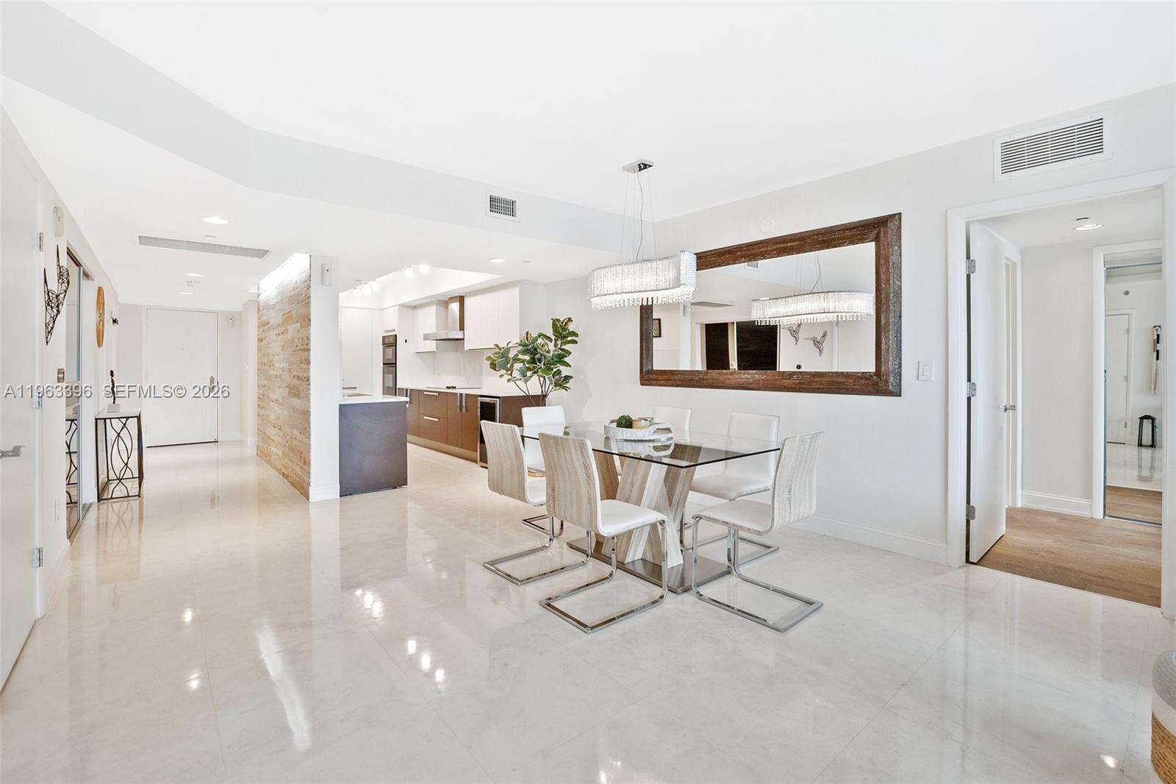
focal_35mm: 15
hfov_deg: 100.4
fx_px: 490
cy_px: 392
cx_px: 588
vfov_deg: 77.3
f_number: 8
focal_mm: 10
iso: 900
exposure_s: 1/15
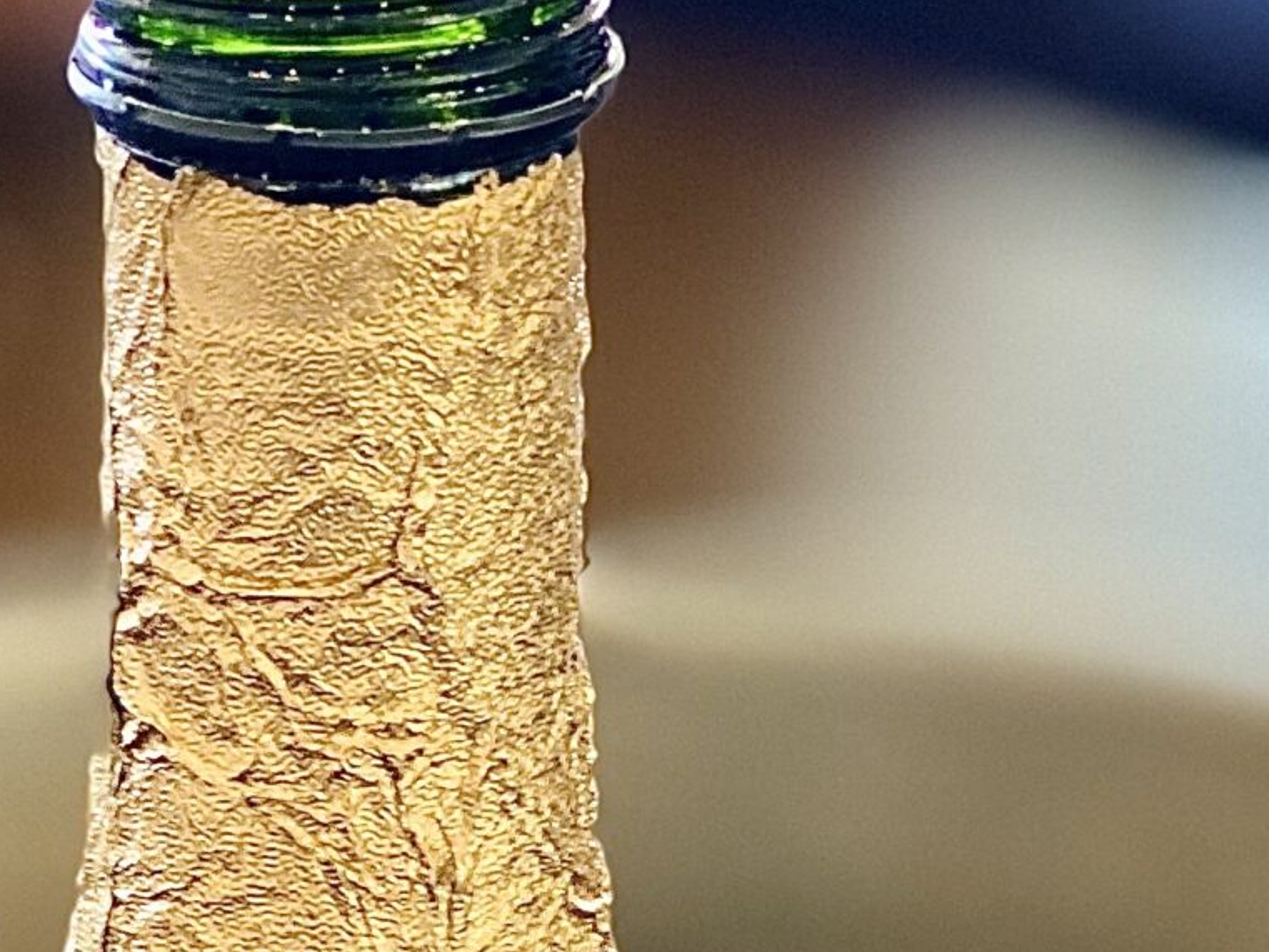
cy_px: 1127
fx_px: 6416
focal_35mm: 175
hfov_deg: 11.3
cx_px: 379
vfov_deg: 8.4
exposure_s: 1/40
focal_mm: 6
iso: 250
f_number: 2
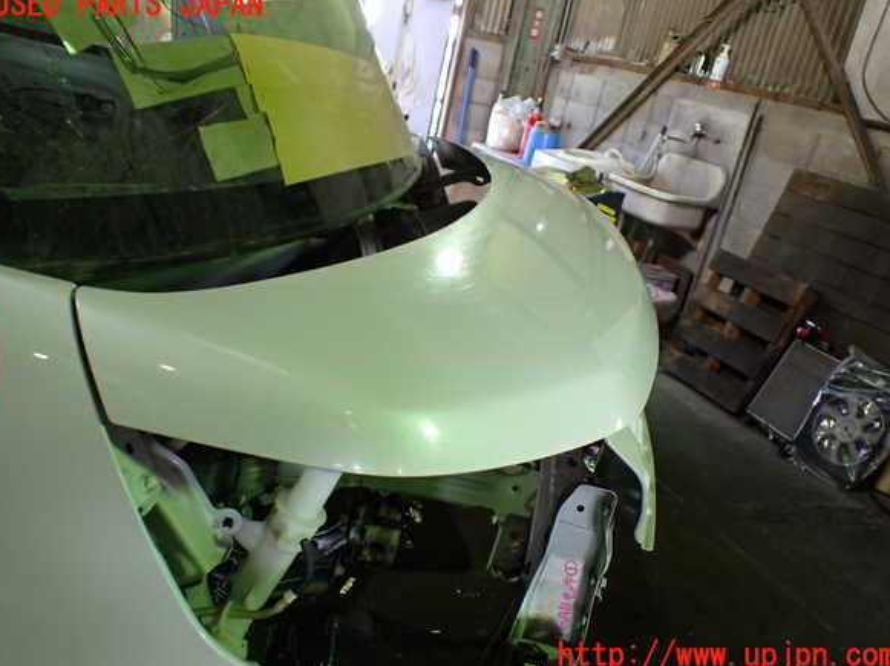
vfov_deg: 45.4
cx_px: 444
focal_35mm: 31
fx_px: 797
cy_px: 331
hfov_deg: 58.4
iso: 400
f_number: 2.3
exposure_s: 1/125
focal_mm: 5.4
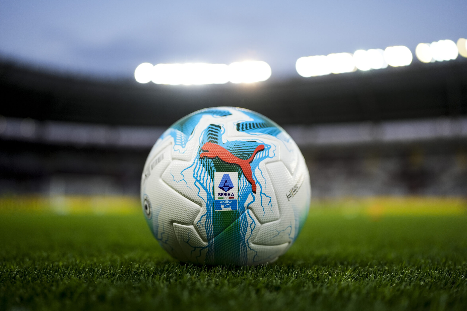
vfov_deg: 37.9
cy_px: 156
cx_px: 234
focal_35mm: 35
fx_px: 454
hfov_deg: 54.4
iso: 1000
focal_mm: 35
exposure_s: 1/4000
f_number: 1.4
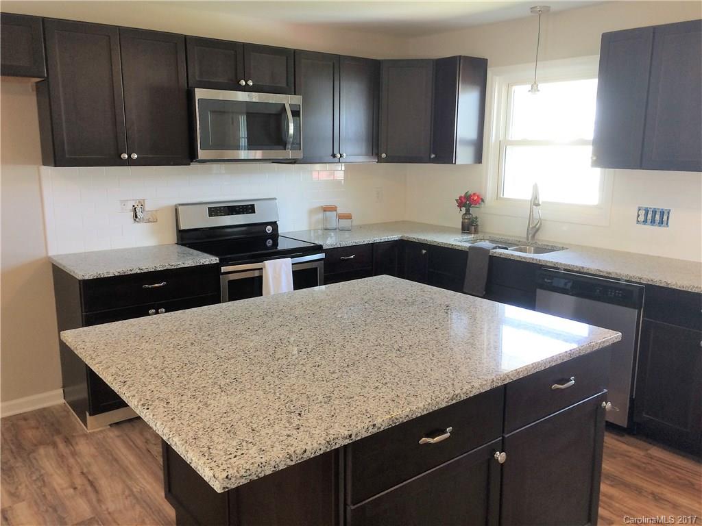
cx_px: 351
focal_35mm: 29
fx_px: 588
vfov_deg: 48.2
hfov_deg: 61.7
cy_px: 263
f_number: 2.2
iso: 50
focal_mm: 4.15
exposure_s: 1/30
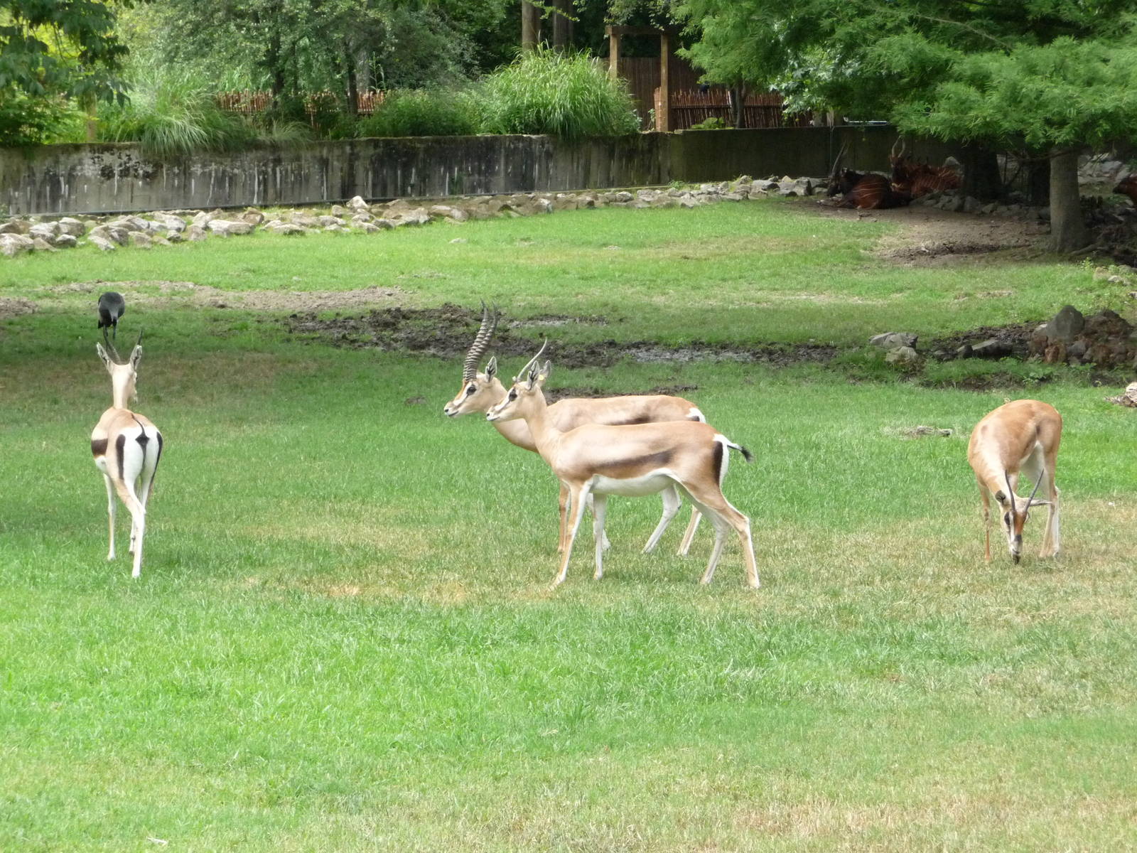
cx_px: 568
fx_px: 4204
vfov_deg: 11.6
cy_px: 426
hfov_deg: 15.4
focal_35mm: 128
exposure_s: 1/500
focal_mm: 21.8
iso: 400
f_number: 4.7
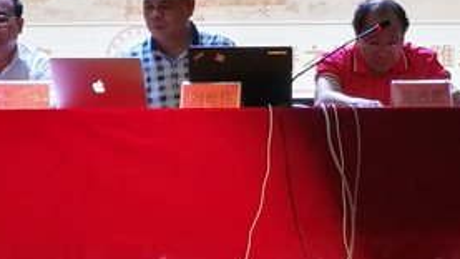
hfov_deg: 13.4
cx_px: 252
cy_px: -37
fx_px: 1964
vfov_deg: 7.5
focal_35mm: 161
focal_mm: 4.5
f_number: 2.2
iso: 200
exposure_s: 1/30
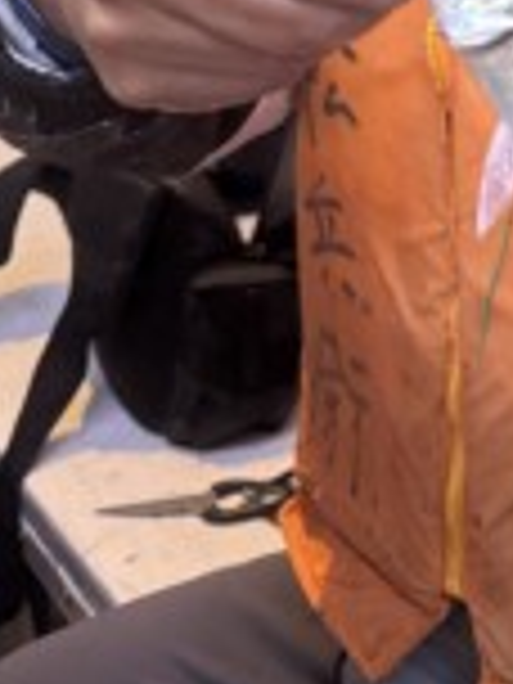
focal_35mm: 71
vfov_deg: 24.8
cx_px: 612
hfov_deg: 19.5
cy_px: -130
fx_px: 1403
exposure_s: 1/60
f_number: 1.78
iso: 640
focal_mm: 6.76
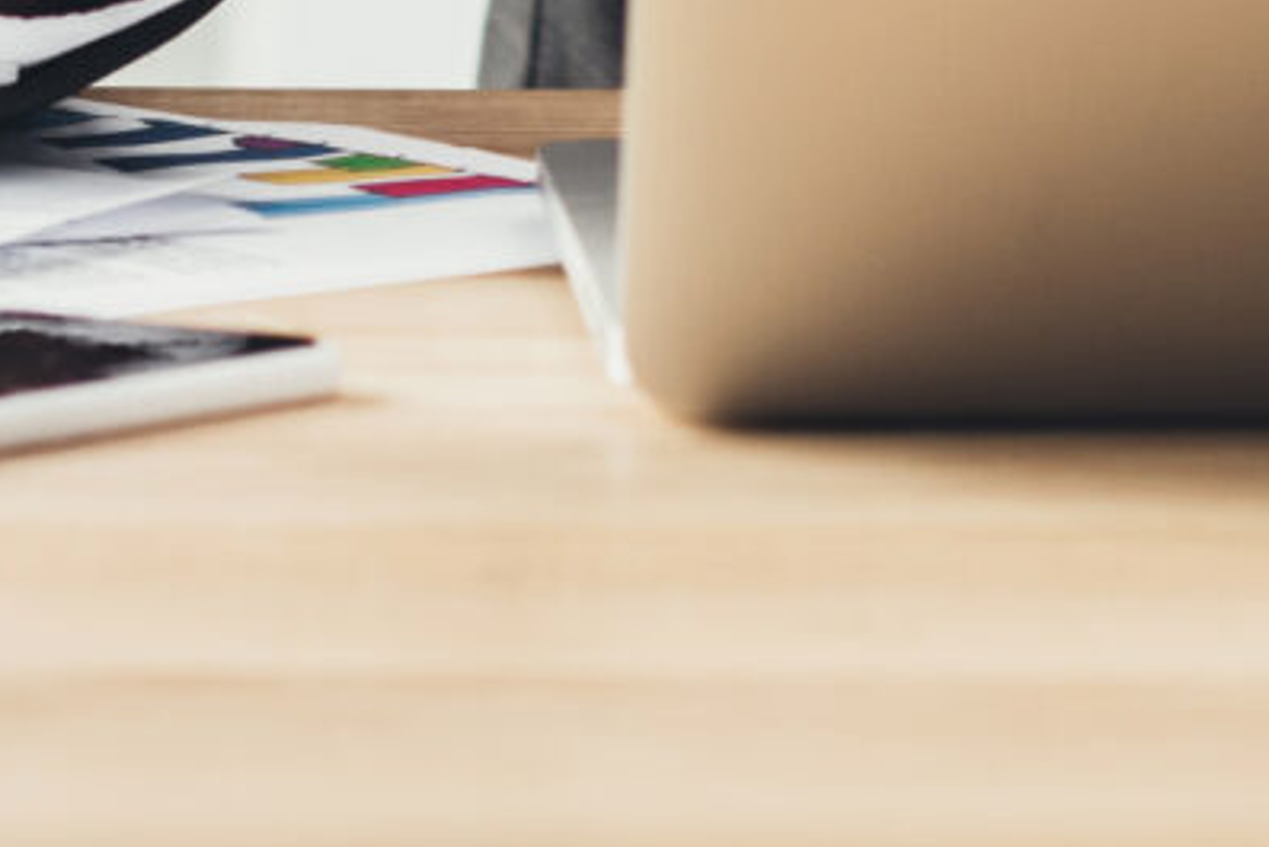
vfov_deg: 2.5
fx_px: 19323
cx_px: 1218
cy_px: -1724
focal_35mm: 548
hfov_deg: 3.8
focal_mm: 85
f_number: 3.5
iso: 125
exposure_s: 1/200
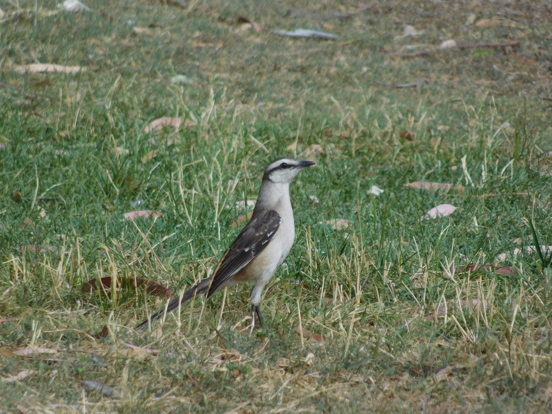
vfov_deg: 1.7
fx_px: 13634
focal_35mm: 855
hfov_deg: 2.3
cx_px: 276
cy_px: 207
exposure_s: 1/250
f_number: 6.5
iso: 125
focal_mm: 152
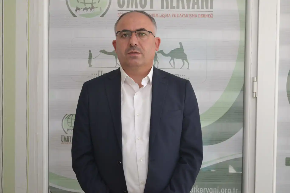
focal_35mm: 63
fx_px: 507
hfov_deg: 31.9
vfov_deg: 21.6
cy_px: 96
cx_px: 145
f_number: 5.3
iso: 800
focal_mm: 42
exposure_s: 1/60
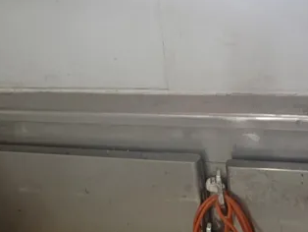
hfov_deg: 33.6
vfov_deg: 25.6
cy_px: 155
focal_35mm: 57
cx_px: 193
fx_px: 508
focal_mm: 4.27
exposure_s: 1/20
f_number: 1.8
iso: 1264
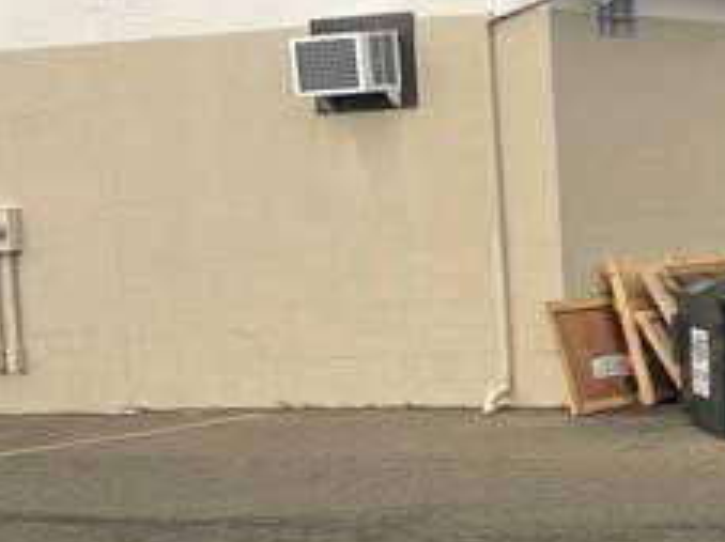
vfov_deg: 12.5
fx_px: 2469
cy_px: 247
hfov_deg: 14.3
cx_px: 1383
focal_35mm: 118
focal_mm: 4.2
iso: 32
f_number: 1.6
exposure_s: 1/384
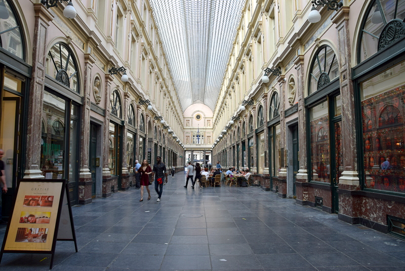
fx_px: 304
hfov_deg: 67.4
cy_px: 136
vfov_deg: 48.0
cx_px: 202
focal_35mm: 27
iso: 125
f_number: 6.3
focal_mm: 18
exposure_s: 1/15
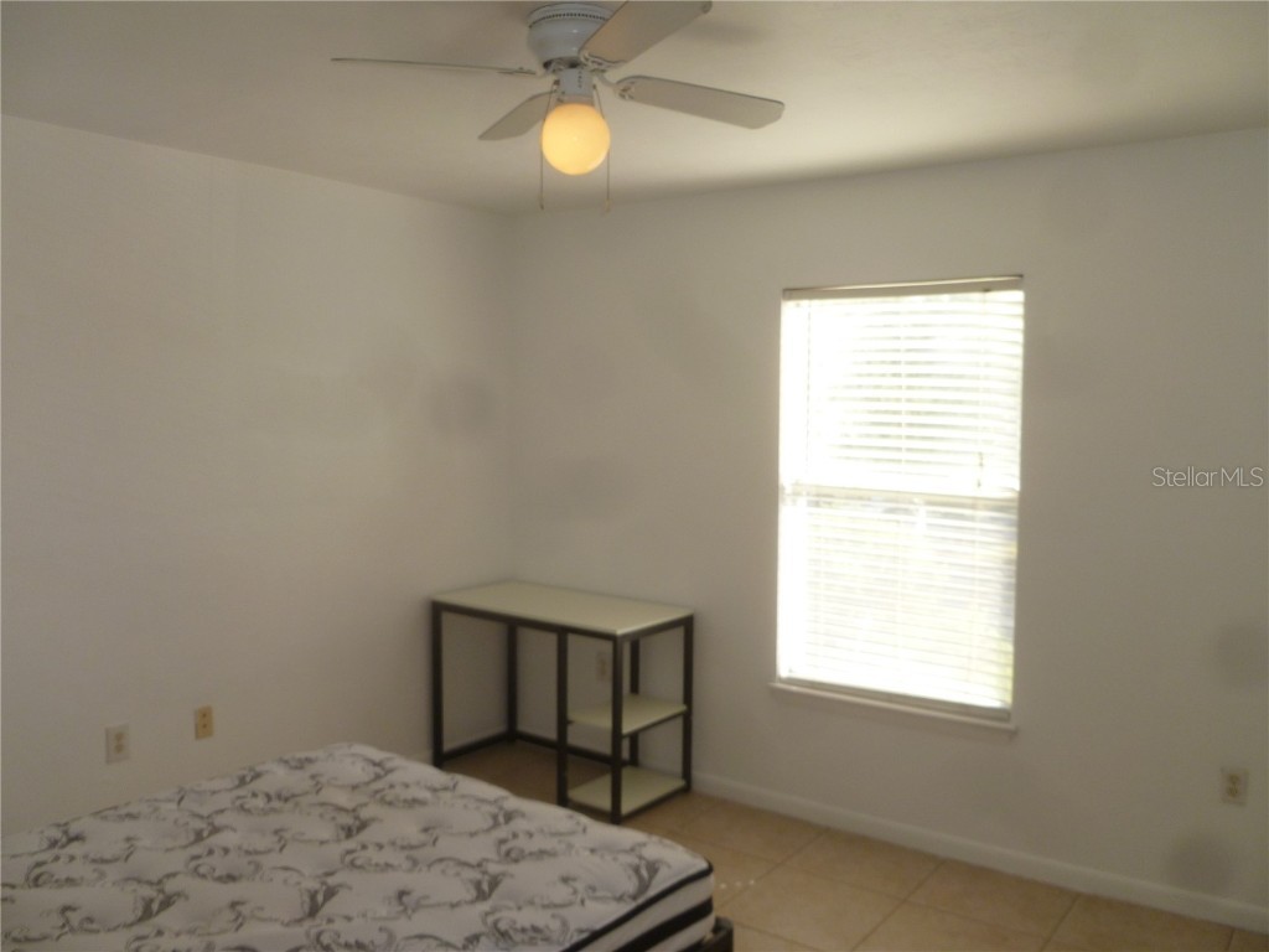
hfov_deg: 63.4
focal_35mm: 28
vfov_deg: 49.7
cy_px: 476
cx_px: 634
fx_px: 1026
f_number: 3.3
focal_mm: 5
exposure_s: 1/125
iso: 100
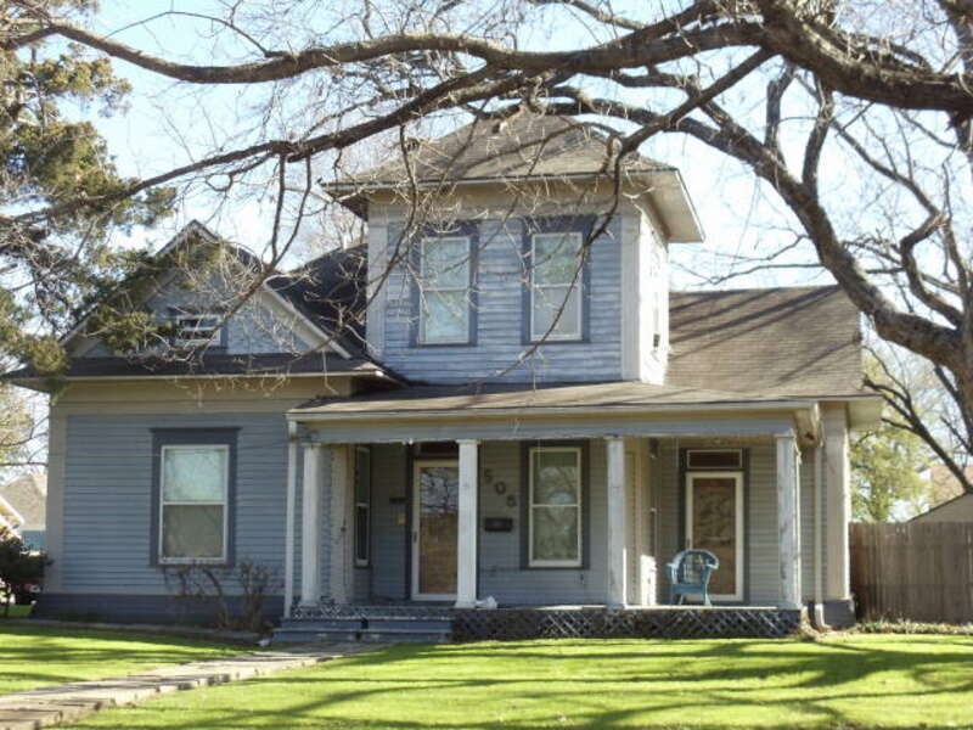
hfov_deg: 26.3
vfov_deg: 19.9
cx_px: 486
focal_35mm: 74
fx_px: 2080
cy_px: 365
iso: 100
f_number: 4.4
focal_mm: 10.12
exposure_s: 1/160
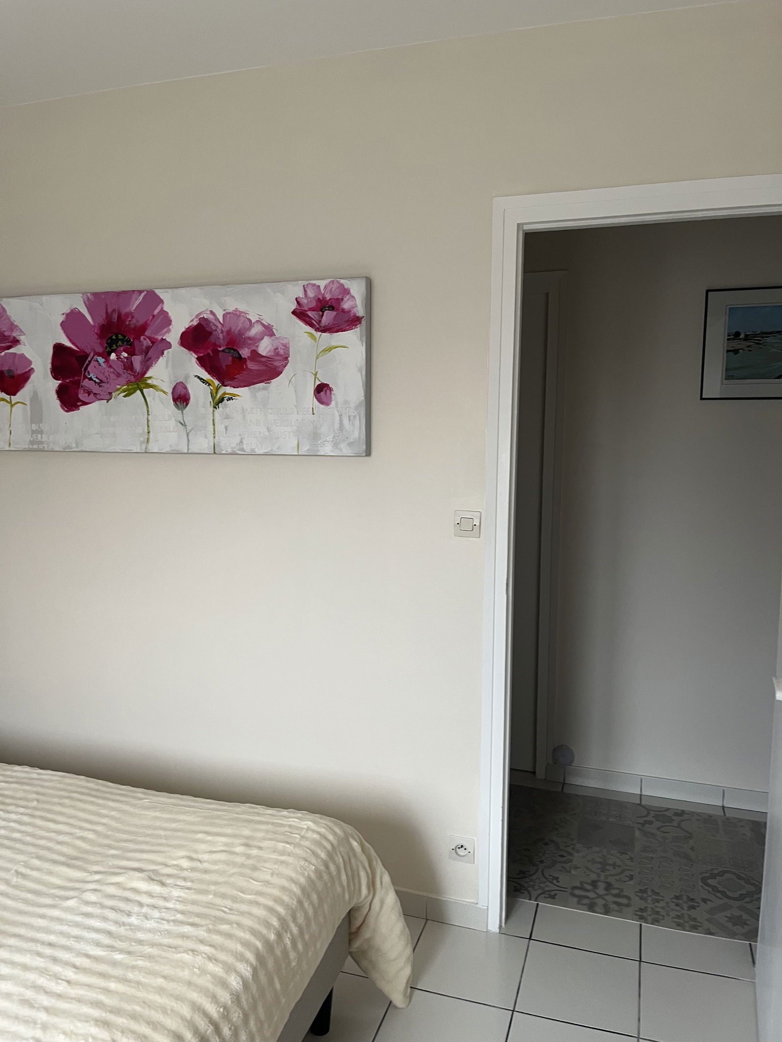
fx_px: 783
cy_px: 521
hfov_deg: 53.1
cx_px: 391
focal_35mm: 26
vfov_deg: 67.3
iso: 160
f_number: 1.6
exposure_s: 1/60
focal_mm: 5.1
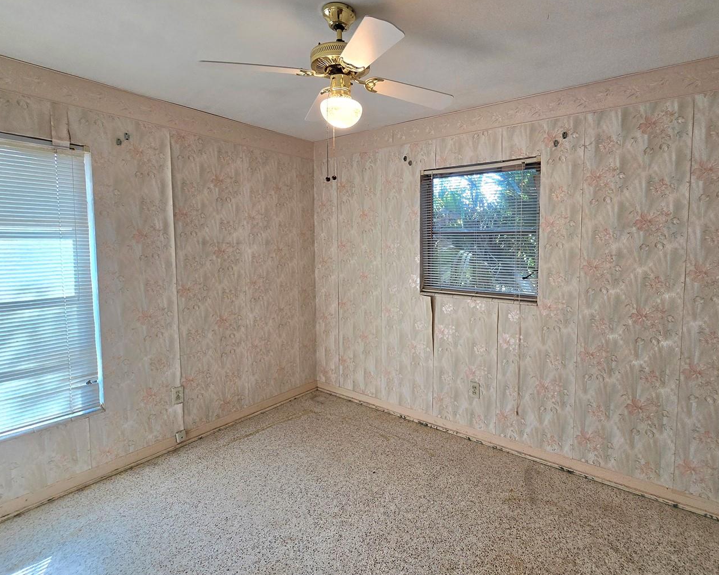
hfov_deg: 92.4
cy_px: 261
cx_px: 414
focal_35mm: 16
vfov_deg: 80.2
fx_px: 340
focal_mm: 2.2
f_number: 2.2
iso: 80
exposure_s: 1/120
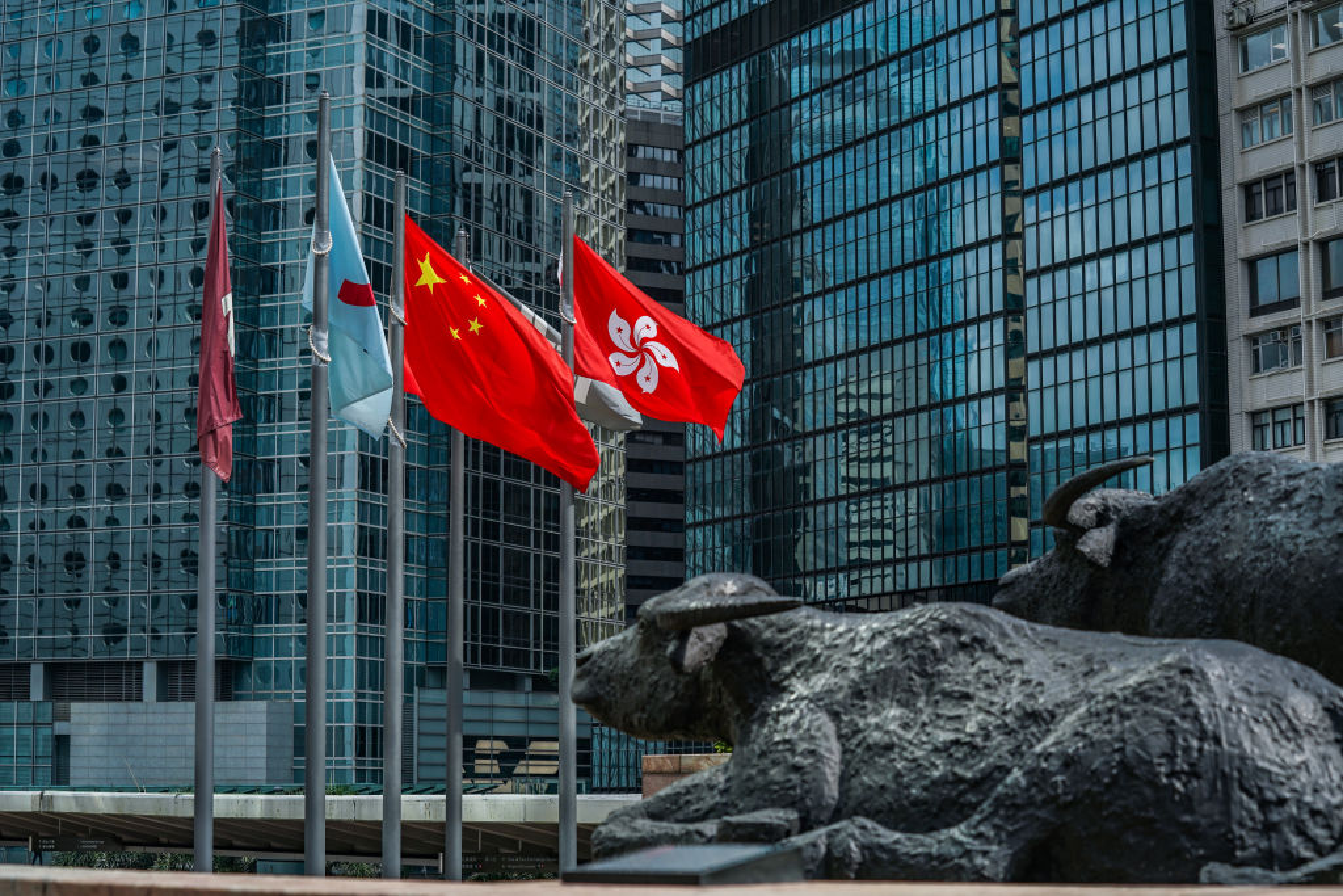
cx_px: 672
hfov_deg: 28.8
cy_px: 448
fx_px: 2612
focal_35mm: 70
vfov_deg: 19.5
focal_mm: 70
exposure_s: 1/1000
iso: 125
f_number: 5.6
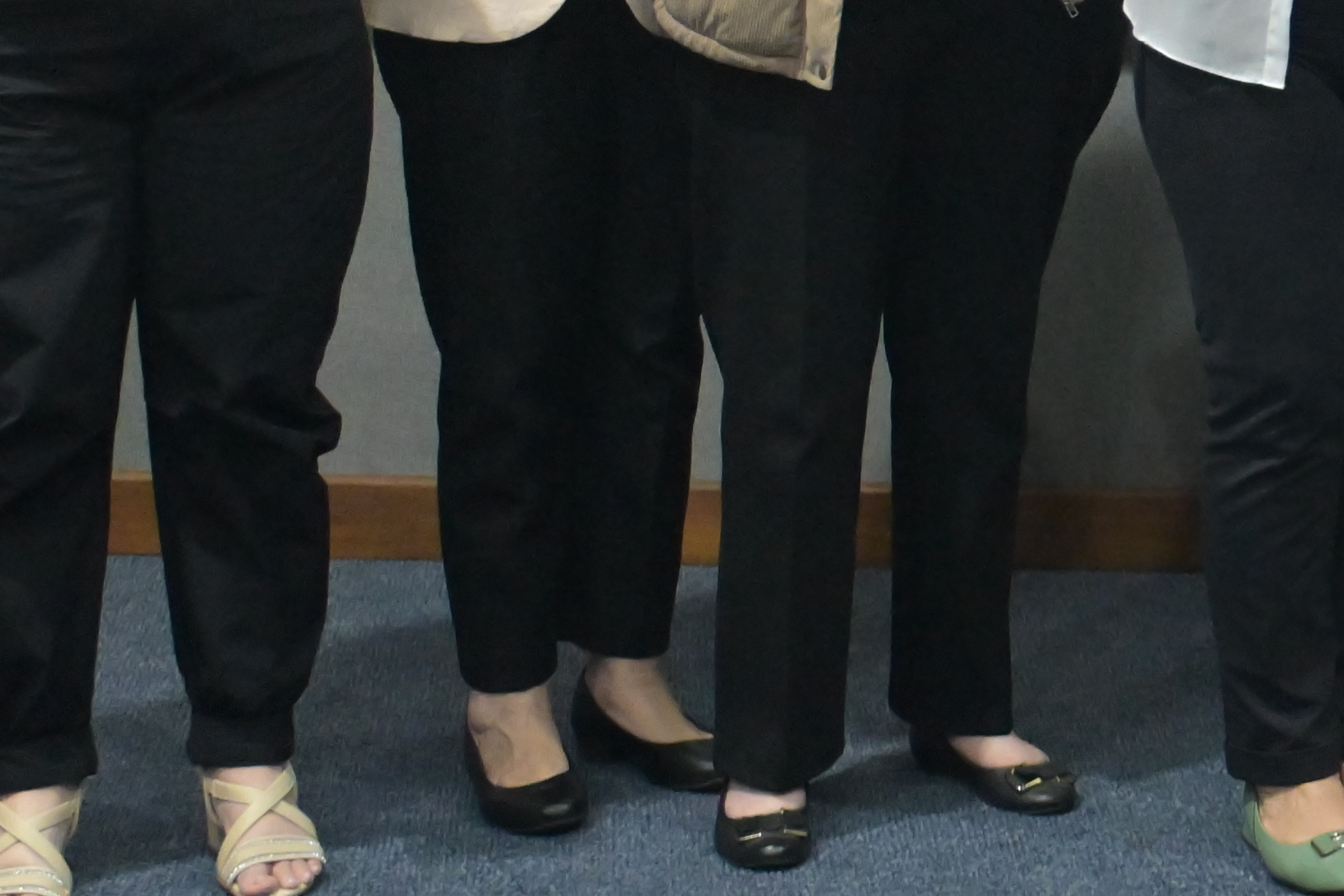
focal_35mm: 126
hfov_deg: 14.9
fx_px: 4704
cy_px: -502
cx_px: 2098
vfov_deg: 10.5
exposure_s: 1/125
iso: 3200
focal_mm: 29
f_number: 3.2
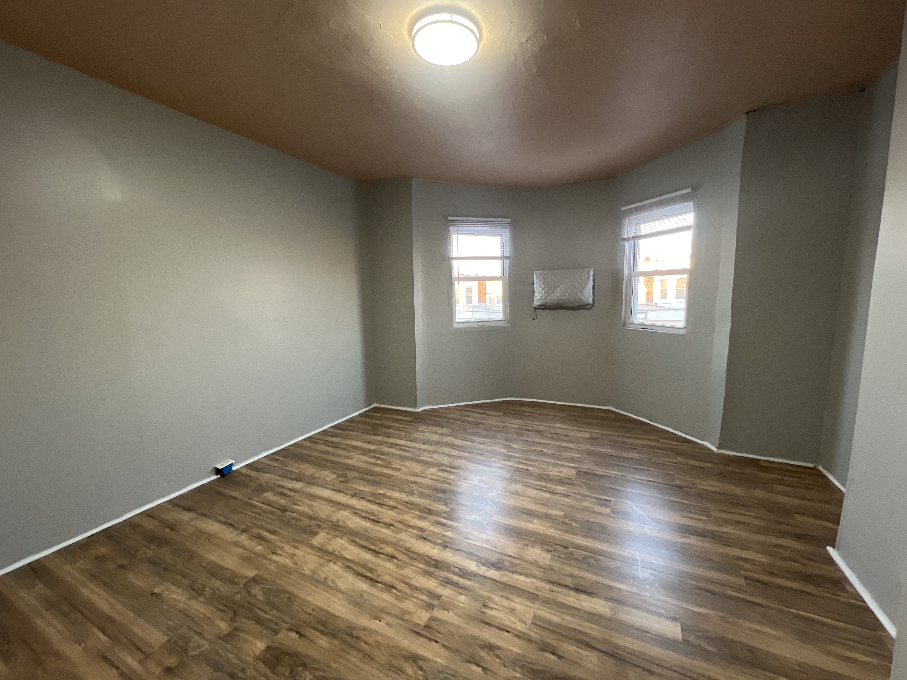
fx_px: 341
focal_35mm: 13
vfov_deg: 89.9
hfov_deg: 106.2
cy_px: 340
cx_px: 454
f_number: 1.8
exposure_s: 1/60
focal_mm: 1.57
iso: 320
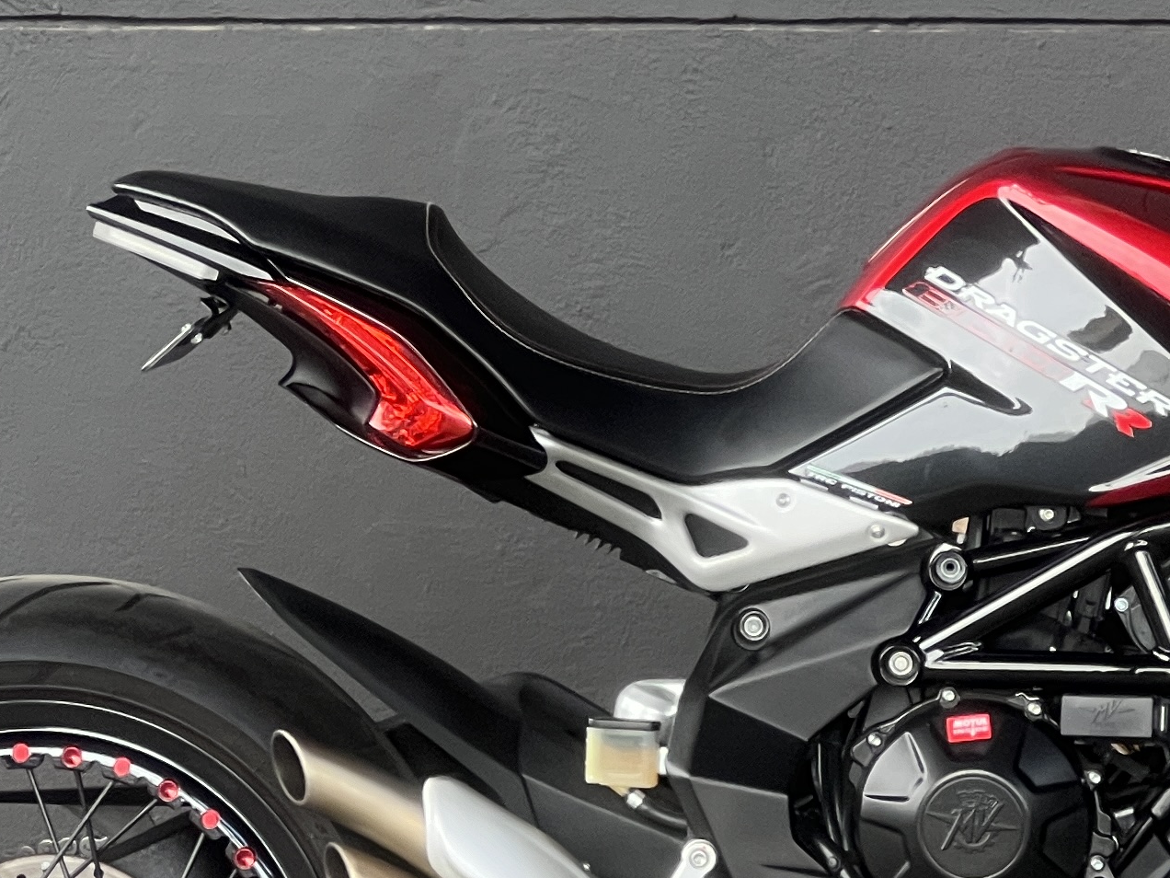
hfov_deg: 8.1
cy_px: 658
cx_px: 1017
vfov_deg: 6.1
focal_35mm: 244
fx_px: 8247
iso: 80
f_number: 2.8
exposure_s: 1/99
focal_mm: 9
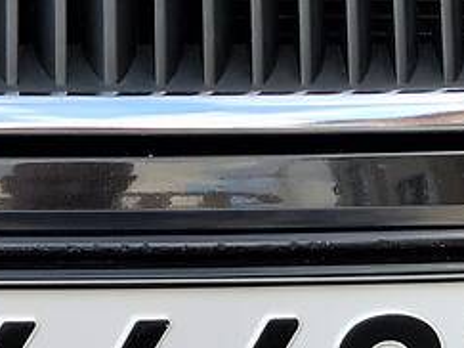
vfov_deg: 8.6
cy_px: 19
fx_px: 2291
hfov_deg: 11.5
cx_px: 95
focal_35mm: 171
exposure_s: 1/122
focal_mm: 6
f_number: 2.4
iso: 32
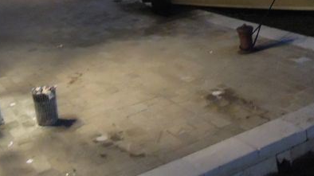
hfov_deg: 30.6
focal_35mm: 68
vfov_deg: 16.7
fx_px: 566
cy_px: -53
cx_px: 230
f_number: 1.8
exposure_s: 1/6
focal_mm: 4.3
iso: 800
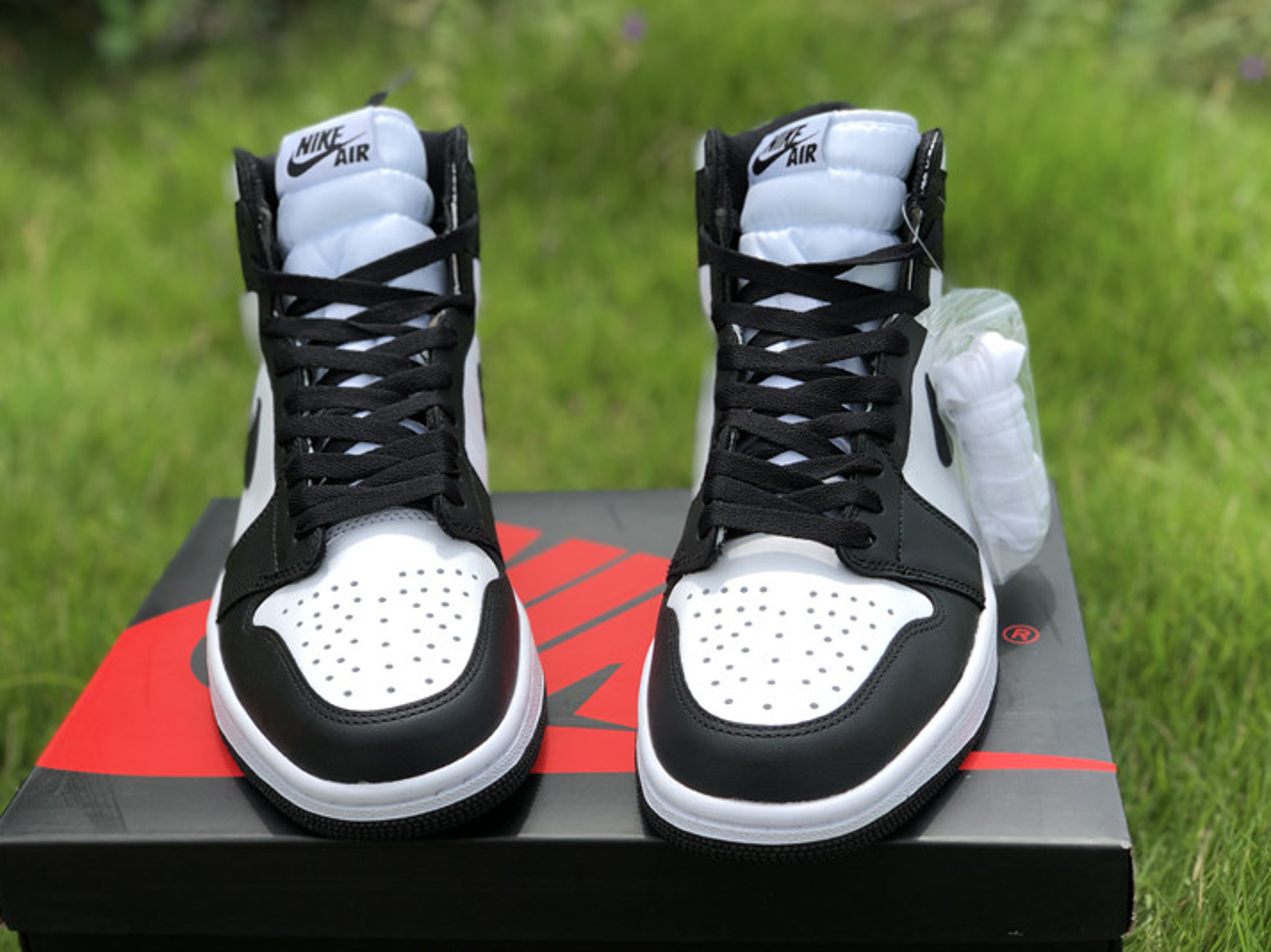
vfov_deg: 27.0
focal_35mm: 54
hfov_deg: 35.6
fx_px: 1982
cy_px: 461
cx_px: 651
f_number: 2.4
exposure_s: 1/649
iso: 16
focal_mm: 6
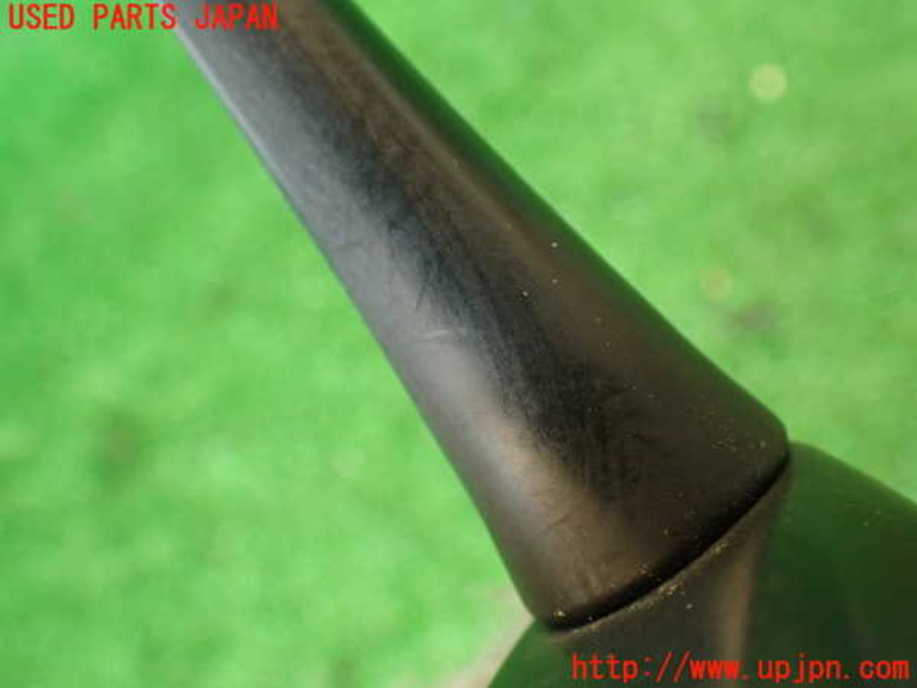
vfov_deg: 44.2
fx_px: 848
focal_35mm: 32
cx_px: 458
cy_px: 344
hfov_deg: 56.8
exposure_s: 1/30
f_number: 2.4
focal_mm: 5.79
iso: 320
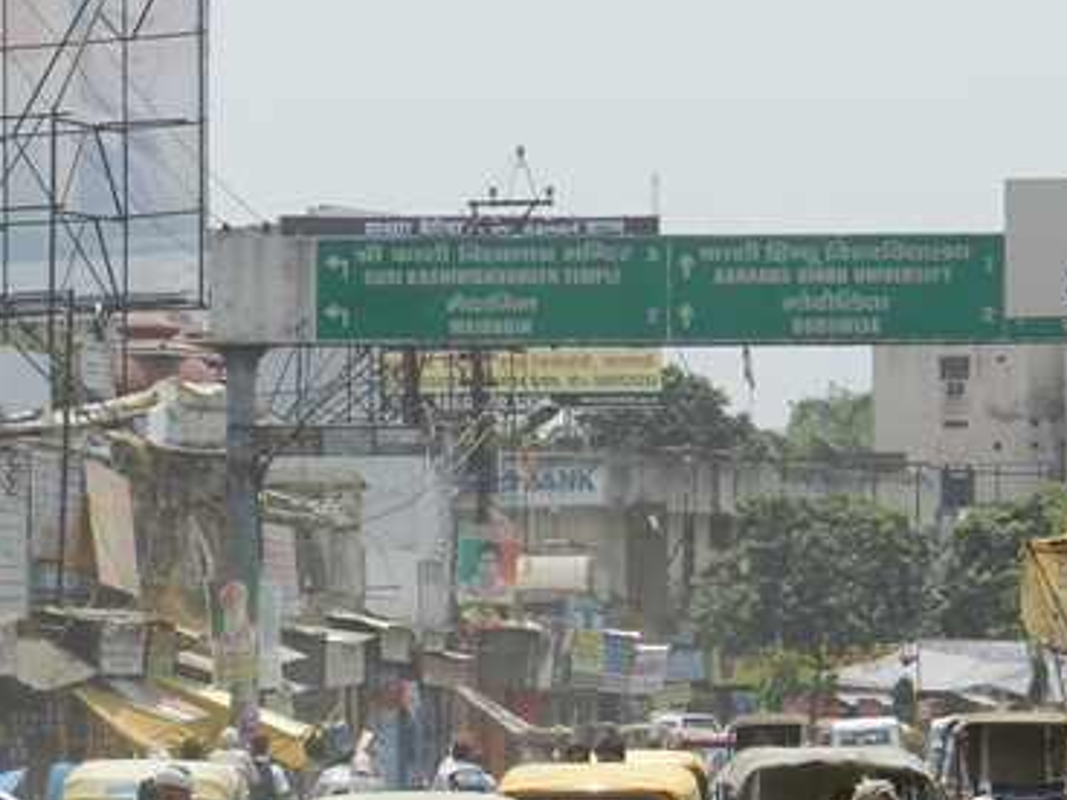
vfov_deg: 6.9
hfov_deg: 9.2
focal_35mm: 214
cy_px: 586
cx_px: 597
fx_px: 6596
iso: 160
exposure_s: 1/800
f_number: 5.1
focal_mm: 22.2
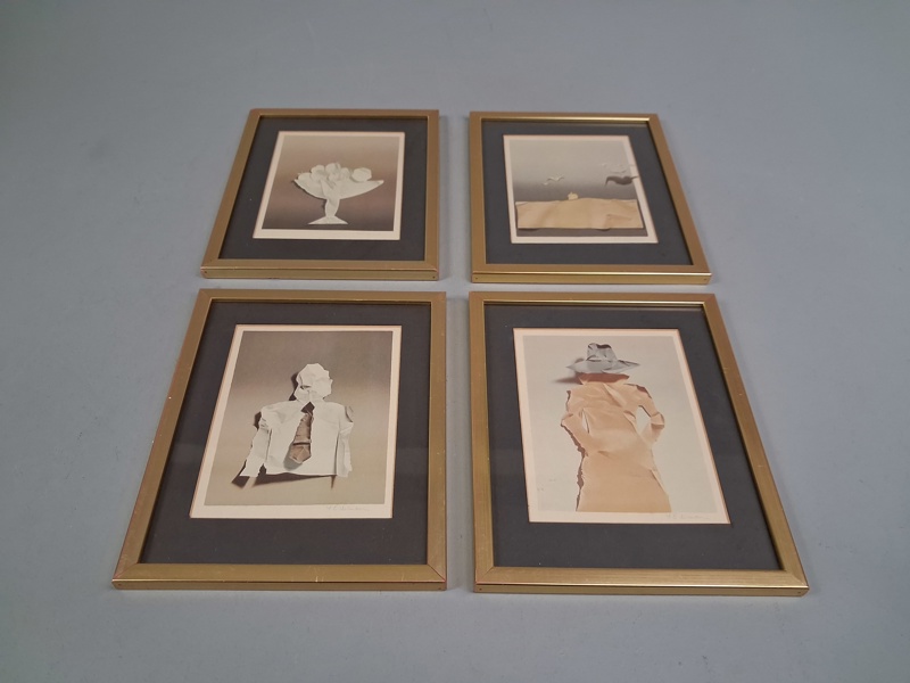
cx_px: 455
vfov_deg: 51.4
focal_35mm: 27
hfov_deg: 65.3
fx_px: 710
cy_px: 342
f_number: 1.8
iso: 400
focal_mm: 4
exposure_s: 1/100
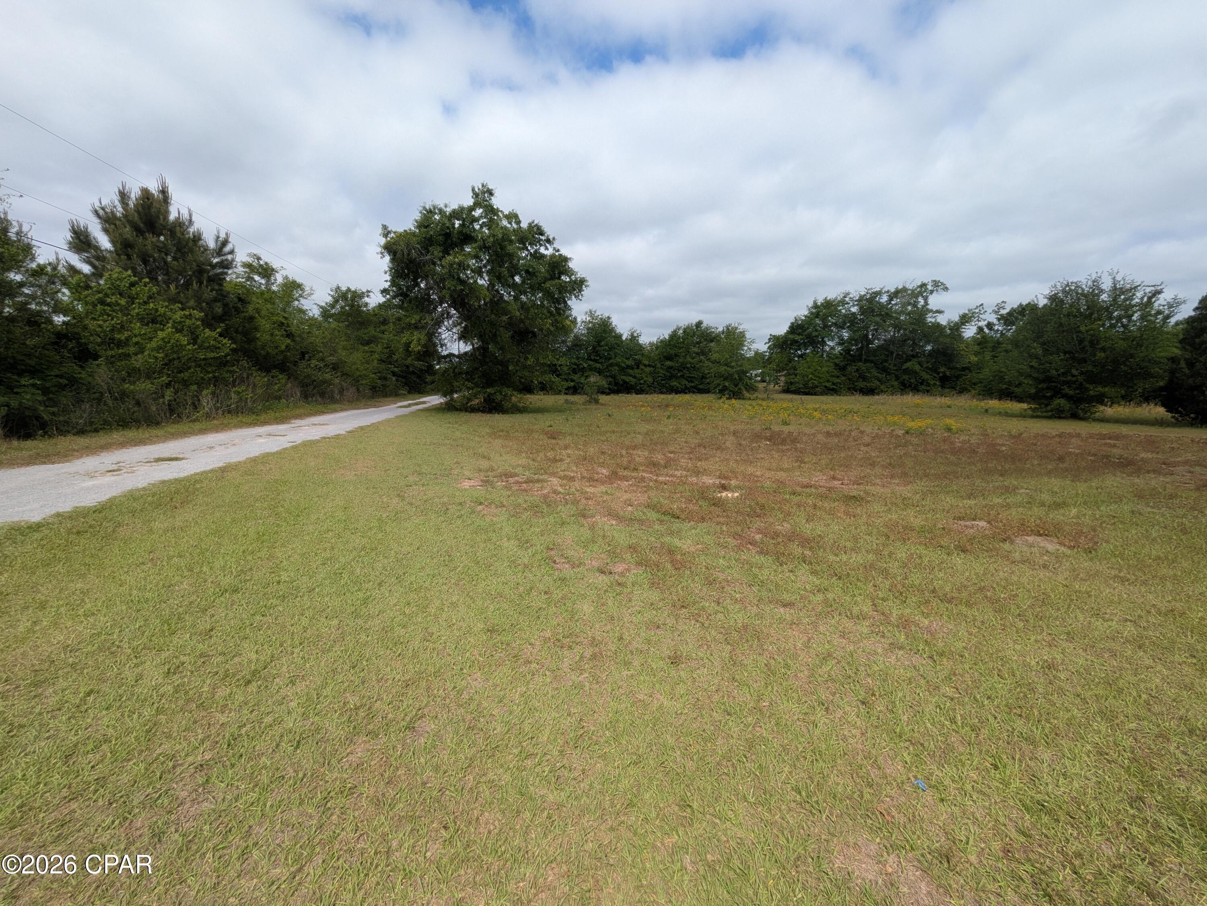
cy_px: 453
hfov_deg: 102.0
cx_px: 604
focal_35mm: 14
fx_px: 488
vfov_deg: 85.7
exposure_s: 1/1852
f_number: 2.2
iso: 49
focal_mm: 1.83
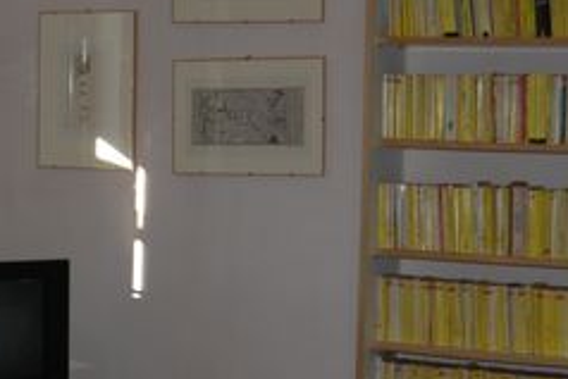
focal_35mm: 106
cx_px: 10
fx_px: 1673
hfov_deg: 18.8
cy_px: 267
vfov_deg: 12.9
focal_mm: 28
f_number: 3.5
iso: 100
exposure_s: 1/60
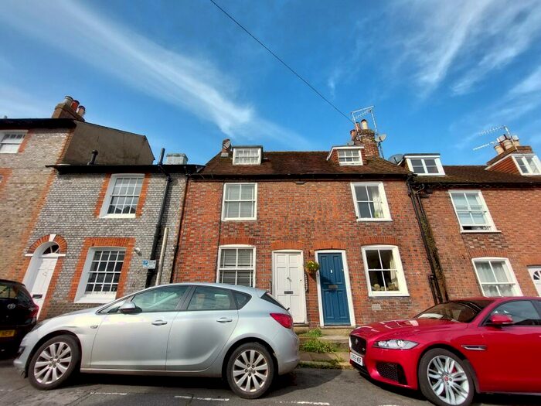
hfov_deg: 106.2
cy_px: 203
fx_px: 203
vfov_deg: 89.9
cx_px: 270
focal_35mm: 13
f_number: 2.2
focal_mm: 1.74
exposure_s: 1/1255
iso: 50
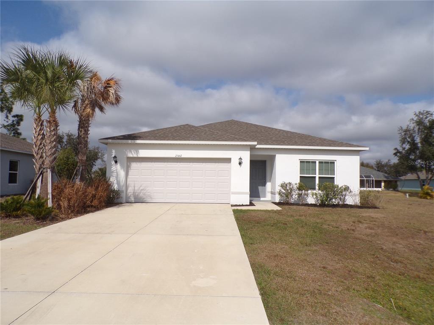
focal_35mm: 24
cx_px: 217
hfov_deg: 71.6
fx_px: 301
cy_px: 162
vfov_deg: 56.8
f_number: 5.8
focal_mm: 4.3
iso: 80
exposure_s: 1/750
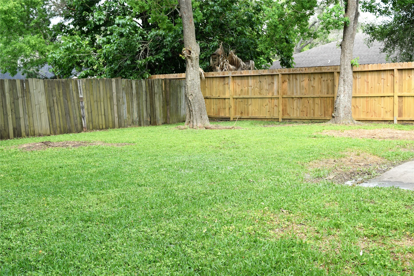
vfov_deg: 26.5
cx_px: 207
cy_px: 138
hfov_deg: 38.9
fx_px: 586
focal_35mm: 51
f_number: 8
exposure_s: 1/250
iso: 320
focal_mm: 34
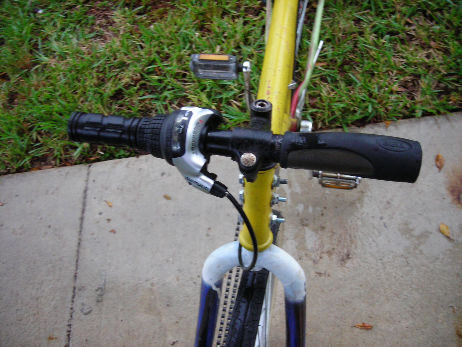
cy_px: 174
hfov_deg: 49.0
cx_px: 231
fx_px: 507
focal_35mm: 38
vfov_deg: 37.7
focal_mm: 6.3
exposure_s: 1/30
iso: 200
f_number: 3.2
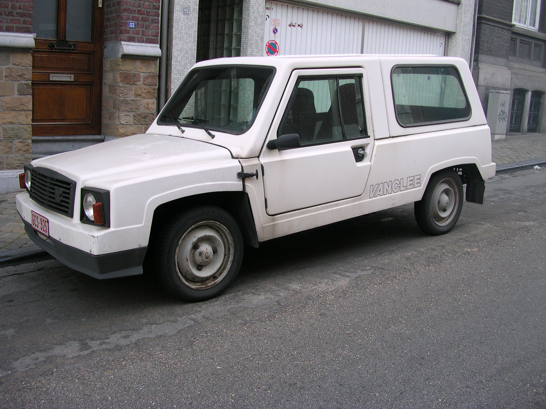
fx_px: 584
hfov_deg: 50.1
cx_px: 273
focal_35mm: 37
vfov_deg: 38.7
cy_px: 204
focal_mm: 5.6
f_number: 2.7
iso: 100
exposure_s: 1/26.7
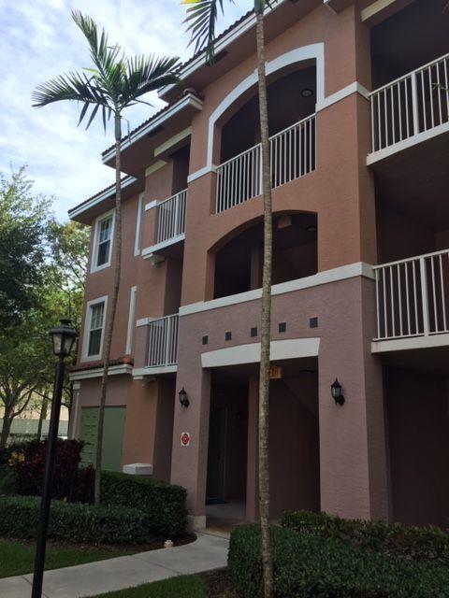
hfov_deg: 48.2
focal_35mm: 29
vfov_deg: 61.7
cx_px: 224
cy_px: 299
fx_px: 502
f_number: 2.2
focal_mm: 4.15
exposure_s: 1/659
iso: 32
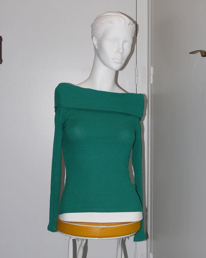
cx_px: 102
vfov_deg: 25.7
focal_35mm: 74
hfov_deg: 20.7
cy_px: 119
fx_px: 564
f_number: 3.2
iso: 100
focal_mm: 11.8
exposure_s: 1/30
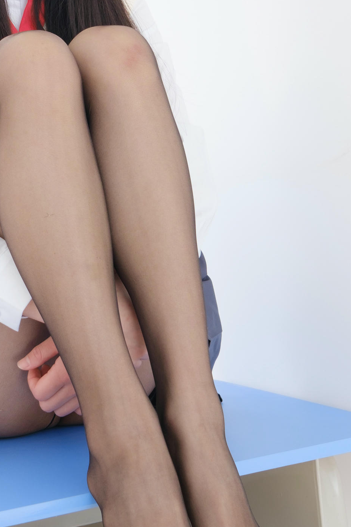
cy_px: 140
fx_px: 1141
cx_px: 55
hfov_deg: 17.3
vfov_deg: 25.7
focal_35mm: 78
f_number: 5.6
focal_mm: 23
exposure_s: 1/80
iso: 160
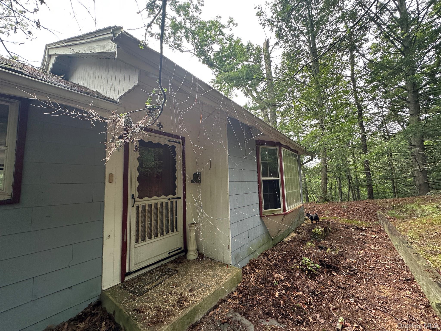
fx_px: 178
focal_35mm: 14
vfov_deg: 85.7
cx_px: 220
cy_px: 166
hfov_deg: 102.1
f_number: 2.2
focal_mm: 2.22
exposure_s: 1/99
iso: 100
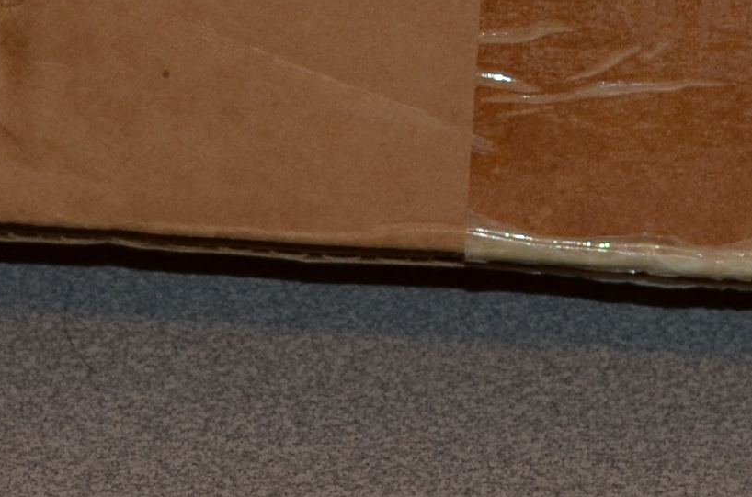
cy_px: 858
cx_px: 398
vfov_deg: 6.2
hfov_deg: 9.5
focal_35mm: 217
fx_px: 4521
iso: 200
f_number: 5.6
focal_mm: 24
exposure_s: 1/30
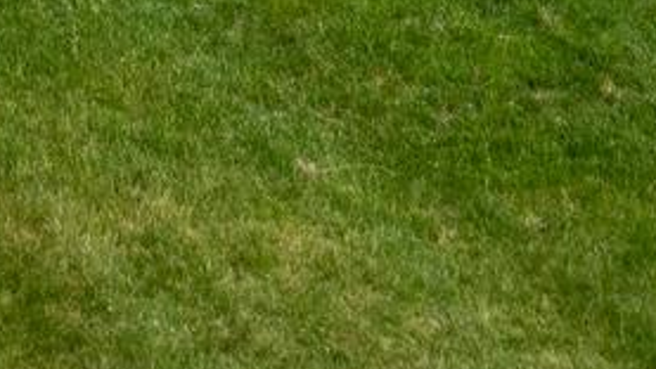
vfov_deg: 5.4
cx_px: -564
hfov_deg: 10.4
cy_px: -1224
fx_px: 3358
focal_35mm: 193
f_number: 7.1
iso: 100
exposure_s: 1/400
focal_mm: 12.29
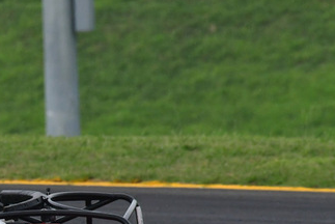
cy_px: 215
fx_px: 17286
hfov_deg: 1.1
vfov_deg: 0.7
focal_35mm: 1856
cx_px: -78
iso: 1250
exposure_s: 1/640
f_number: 11
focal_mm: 500
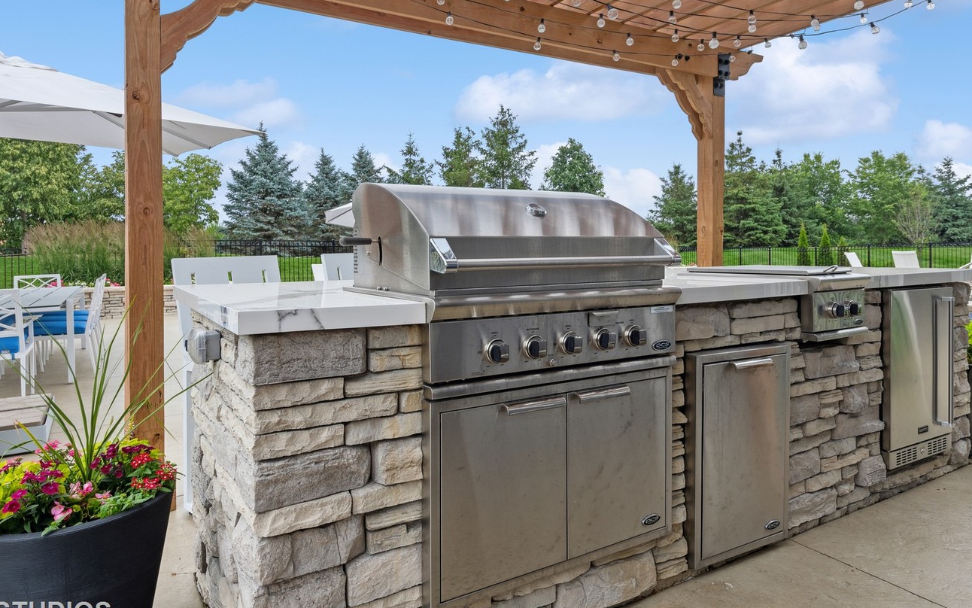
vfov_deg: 52.7
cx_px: 449
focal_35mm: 23
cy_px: 247
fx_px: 609
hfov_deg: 77.0
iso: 200
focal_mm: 18
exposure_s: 1/250
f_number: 9.5
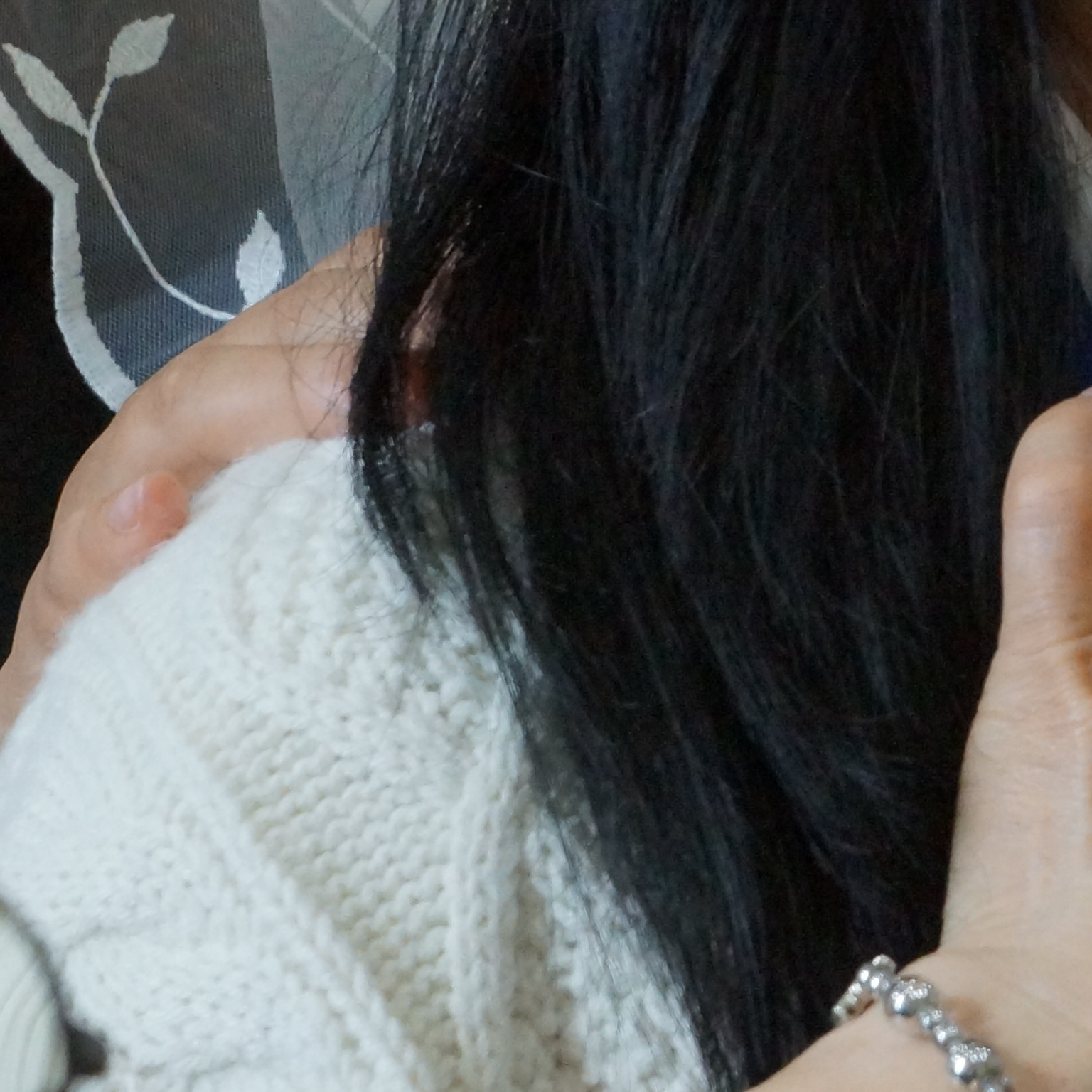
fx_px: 8887
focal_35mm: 249
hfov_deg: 6.9
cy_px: 200
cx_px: 1652
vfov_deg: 7.0
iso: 1600
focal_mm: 50
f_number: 8
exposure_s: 1/125
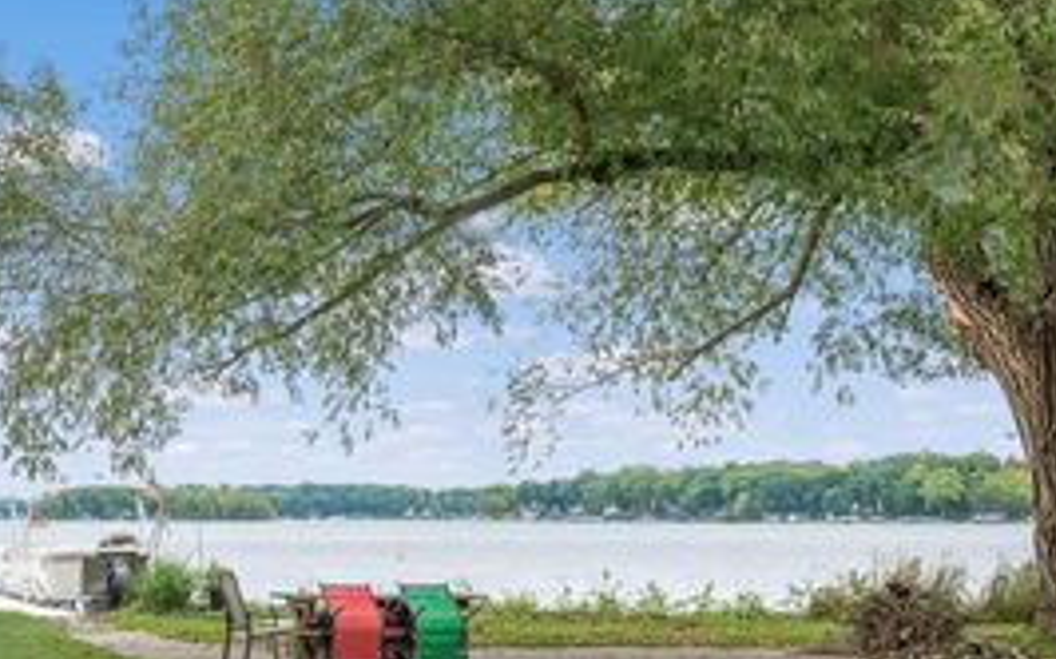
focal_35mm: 69
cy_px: 383
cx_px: 131
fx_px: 1985
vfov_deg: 18.8
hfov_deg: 28.8
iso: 320
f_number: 6.3
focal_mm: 36
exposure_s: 1/320
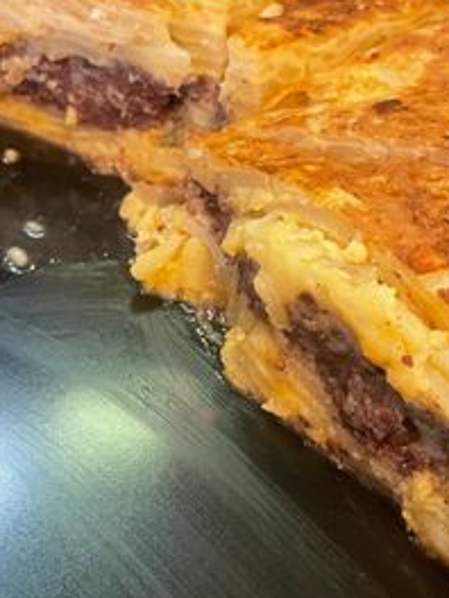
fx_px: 726
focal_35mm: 42
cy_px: 276
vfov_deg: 44.8
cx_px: 227
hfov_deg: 34.3
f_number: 1.6
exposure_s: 1/60
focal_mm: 4.2
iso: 320
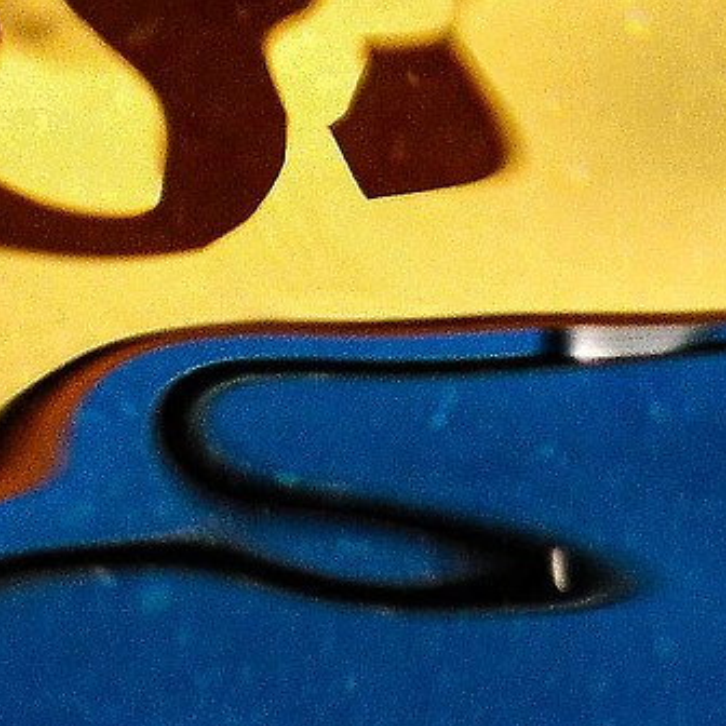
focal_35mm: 636
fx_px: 15091
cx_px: 26
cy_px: 112
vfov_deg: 2.8
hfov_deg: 2.8
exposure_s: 1/80
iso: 200
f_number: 3.5
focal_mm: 70
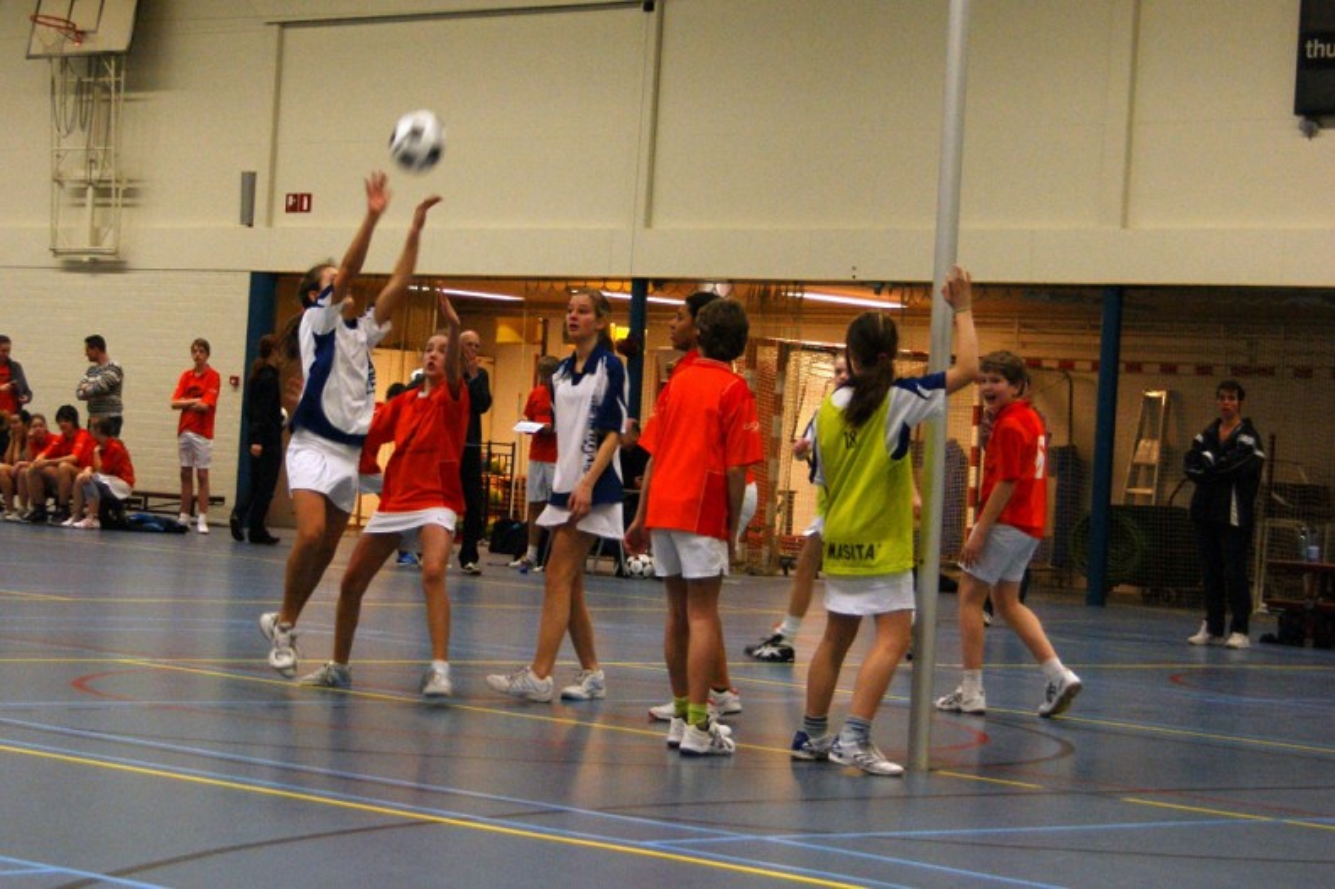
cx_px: 668
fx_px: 1946
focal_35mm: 52
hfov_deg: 37.9
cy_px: 444
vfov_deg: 25.7
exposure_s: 1/100
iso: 800
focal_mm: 35
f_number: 4.5
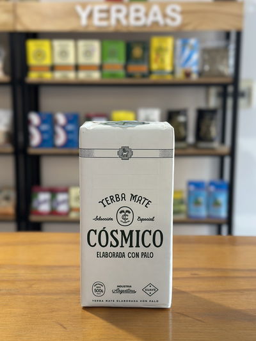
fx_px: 473
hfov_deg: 30.3
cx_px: 128
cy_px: 170
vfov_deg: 39.6
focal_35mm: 48
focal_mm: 6.86
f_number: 1.78
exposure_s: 1/76
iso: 125
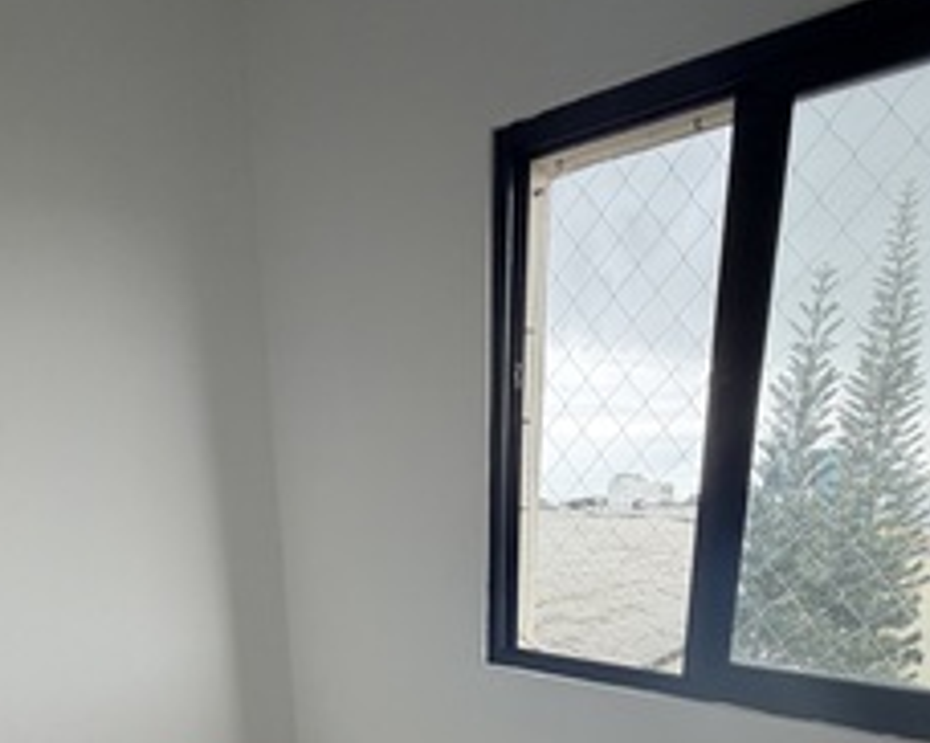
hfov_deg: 70.2
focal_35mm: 24
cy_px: 690
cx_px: 510
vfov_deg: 50.8
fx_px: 660
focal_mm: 2.22
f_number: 2.2
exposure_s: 1/121
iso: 100
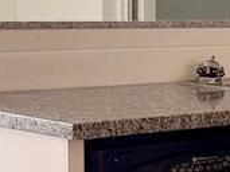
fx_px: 1195
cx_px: 600
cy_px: 108
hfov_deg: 9.5
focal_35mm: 180
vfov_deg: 8.2
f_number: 1.78
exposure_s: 1/104
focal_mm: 6.76
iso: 200
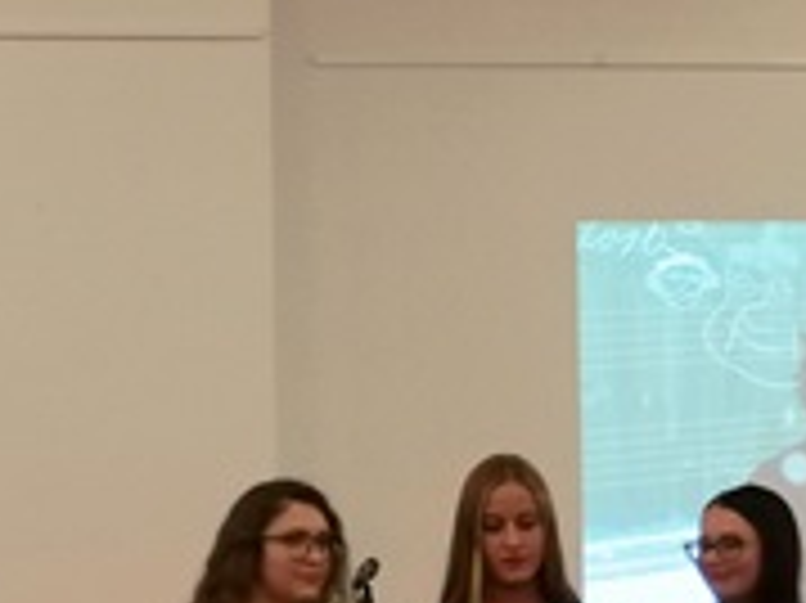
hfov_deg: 13.7
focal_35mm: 143
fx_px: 3327
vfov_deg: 10.4
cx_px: 72
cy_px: 346
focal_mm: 3.95
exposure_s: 1/33.3
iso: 250
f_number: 1.8
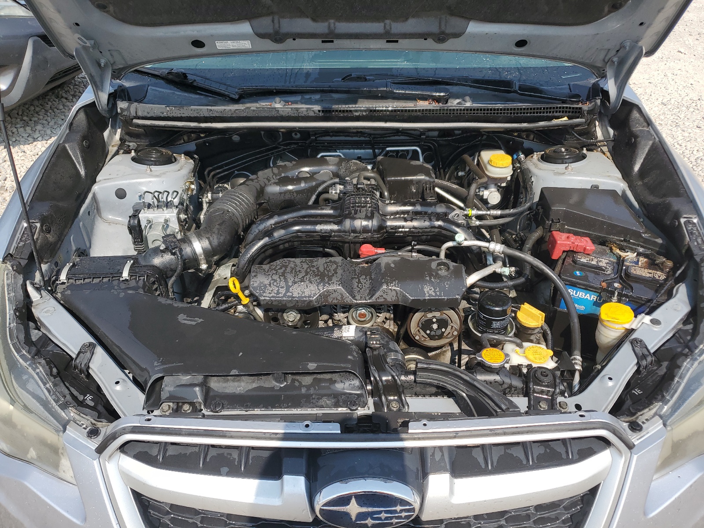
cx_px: 352
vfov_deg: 53.1
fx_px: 529
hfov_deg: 67.3
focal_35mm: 26
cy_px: 264
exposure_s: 1/2000
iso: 50
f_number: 1.5
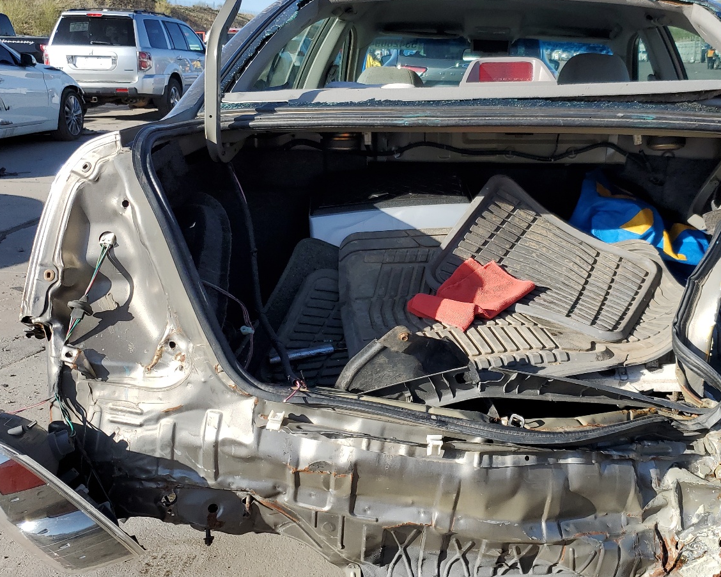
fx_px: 768
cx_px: 453
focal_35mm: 36
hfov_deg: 49.8
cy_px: 279
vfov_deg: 41.1
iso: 50
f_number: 1.5
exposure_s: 1/2000
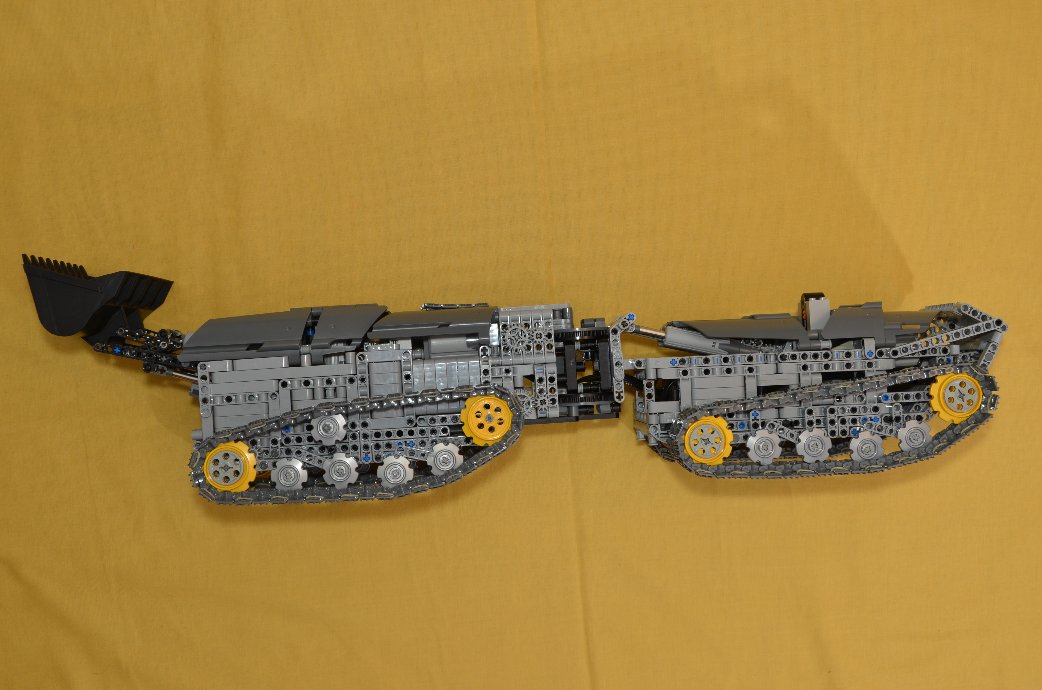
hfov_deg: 46.5
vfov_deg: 31.8
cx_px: 521
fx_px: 1213
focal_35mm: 42
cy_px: 345
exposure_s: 1/60
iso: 100
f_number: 7.1
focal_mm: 28
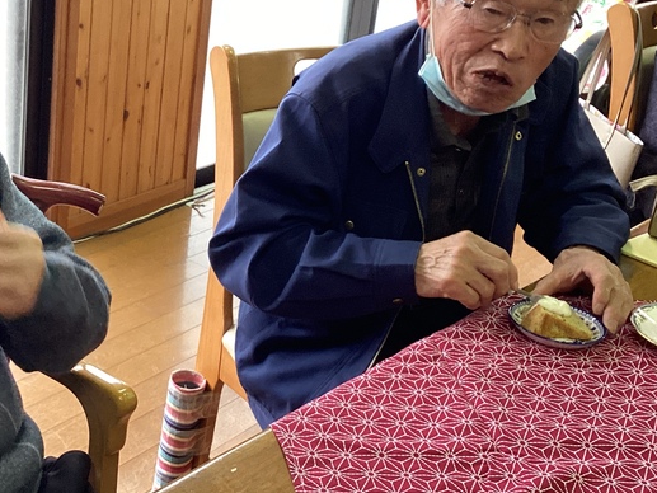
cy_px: 194
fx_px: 1139
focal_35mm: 60
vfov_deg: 24.4
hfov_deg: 31.9
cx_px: 216
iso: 200
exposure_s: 1/60
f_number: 2.4
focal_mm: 3.3
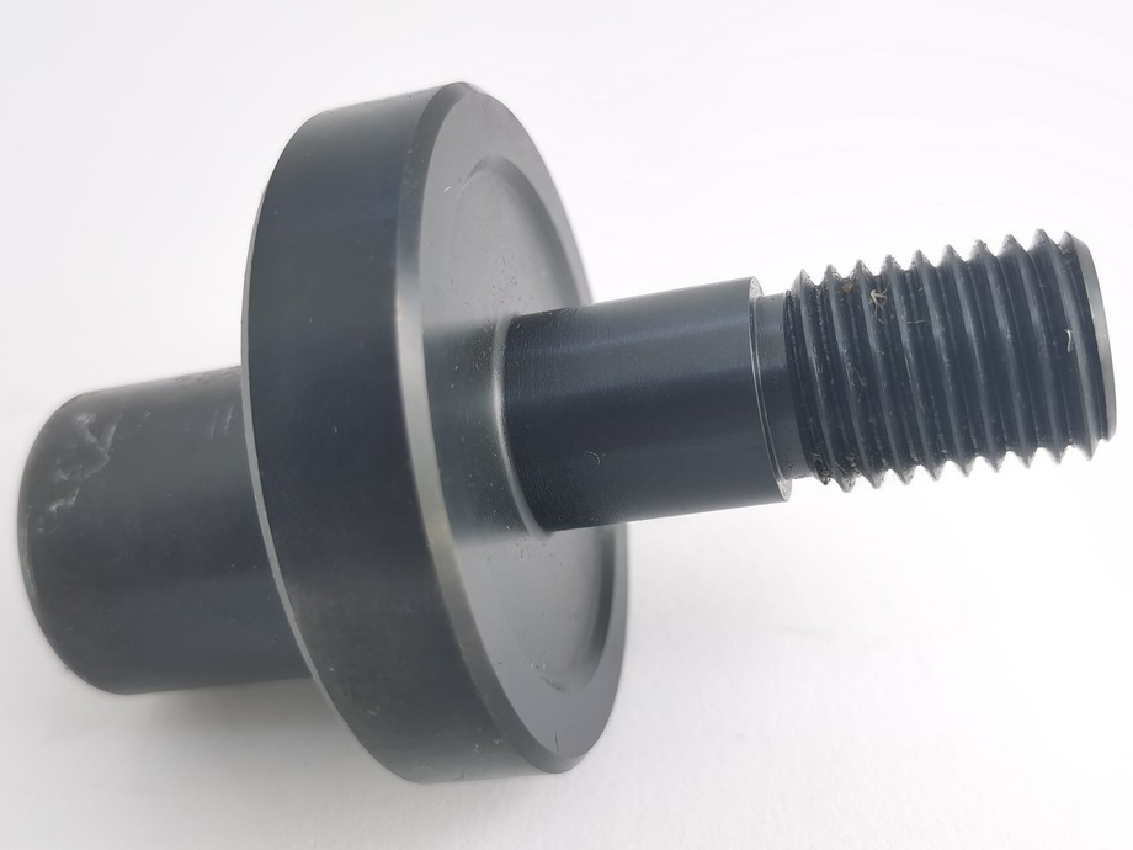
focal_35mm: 42
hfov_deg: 44.8
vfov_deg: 34.3
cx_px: 566
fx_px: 1375
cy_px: 425
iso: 50
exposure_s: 1/264
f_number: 1.8
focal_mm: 5.58
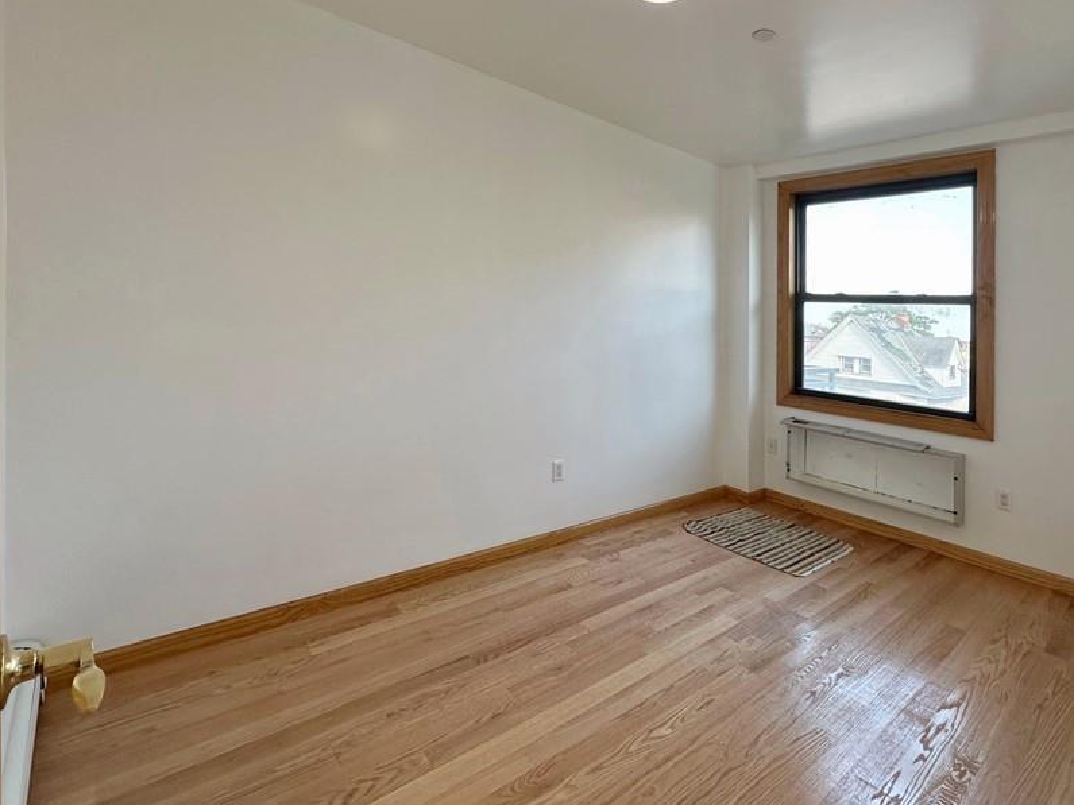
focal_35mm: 18
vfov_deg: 70.8
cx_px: 557
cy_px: 320
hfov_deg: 87.7
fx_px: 558
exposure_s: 1/120
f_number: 2.2
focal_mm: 2.22
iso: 100
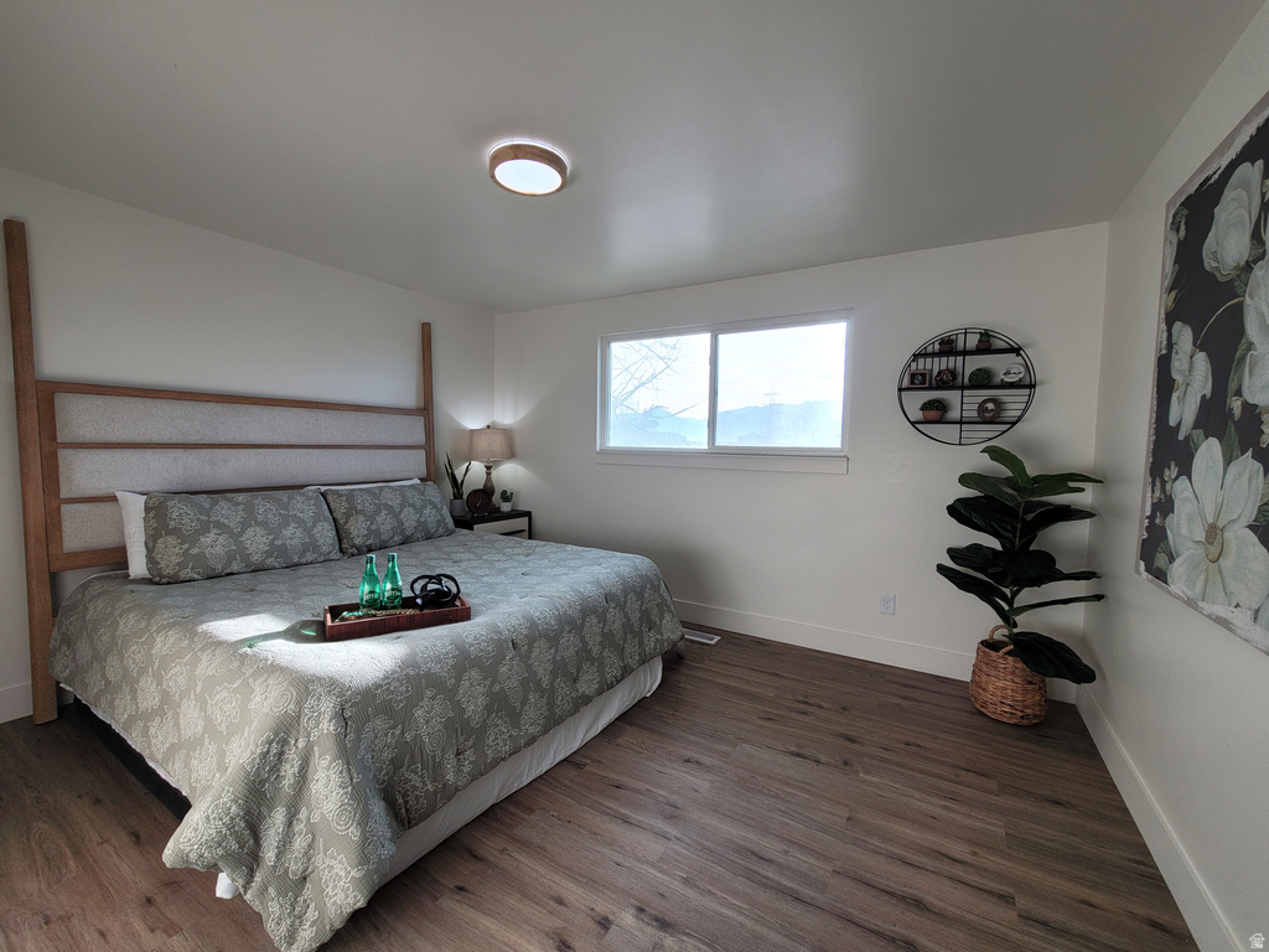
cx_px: 634
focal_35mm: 13
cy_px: 476
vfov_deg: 89.9
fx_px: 477
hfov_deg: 106.2
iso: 64
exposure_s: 1/175
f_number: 2.2
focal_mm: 2.2
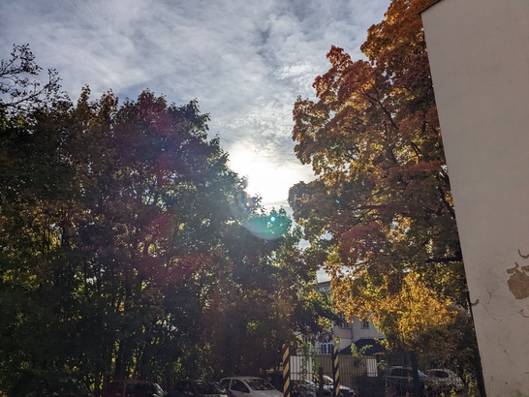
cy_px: 198
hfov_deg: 65.3
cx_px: 264
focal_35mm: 27
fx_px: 413
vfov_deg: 51.4
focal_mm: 4.38
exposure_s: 1/23256
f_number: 1.73
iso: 74
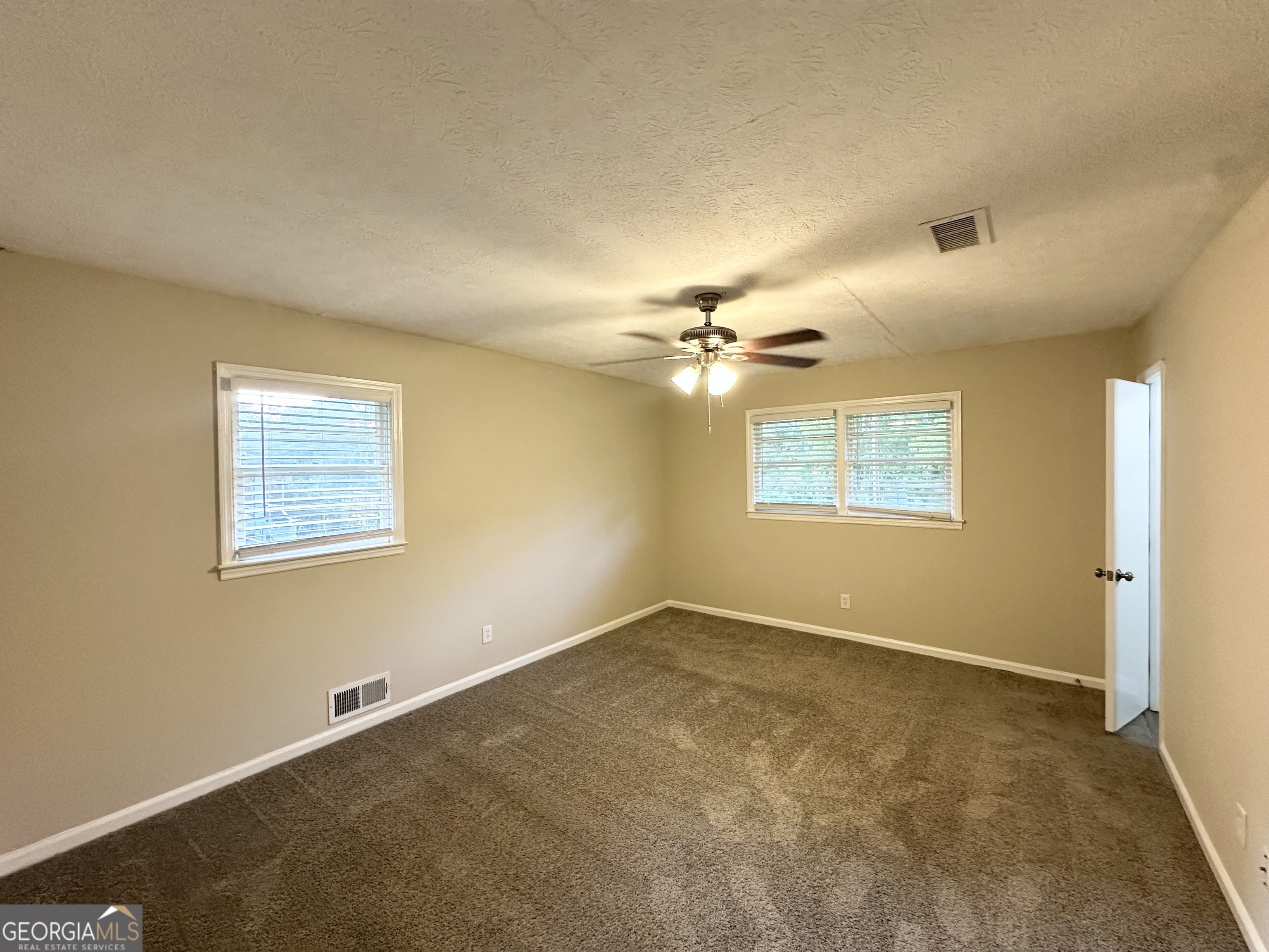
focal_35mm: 14
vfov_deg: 85.7
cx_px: 634
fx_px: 513
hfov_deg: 102.1
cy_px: 476
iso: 200
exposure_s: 1/60
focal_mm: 2.22
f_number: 2.2
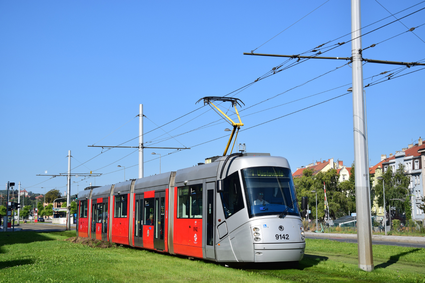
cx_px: 212
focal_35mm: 57
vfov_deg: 23.8
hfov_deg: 35.0
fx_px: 673
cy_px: 142
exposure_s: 1/1000
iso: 200
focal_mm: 38
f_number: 6.3
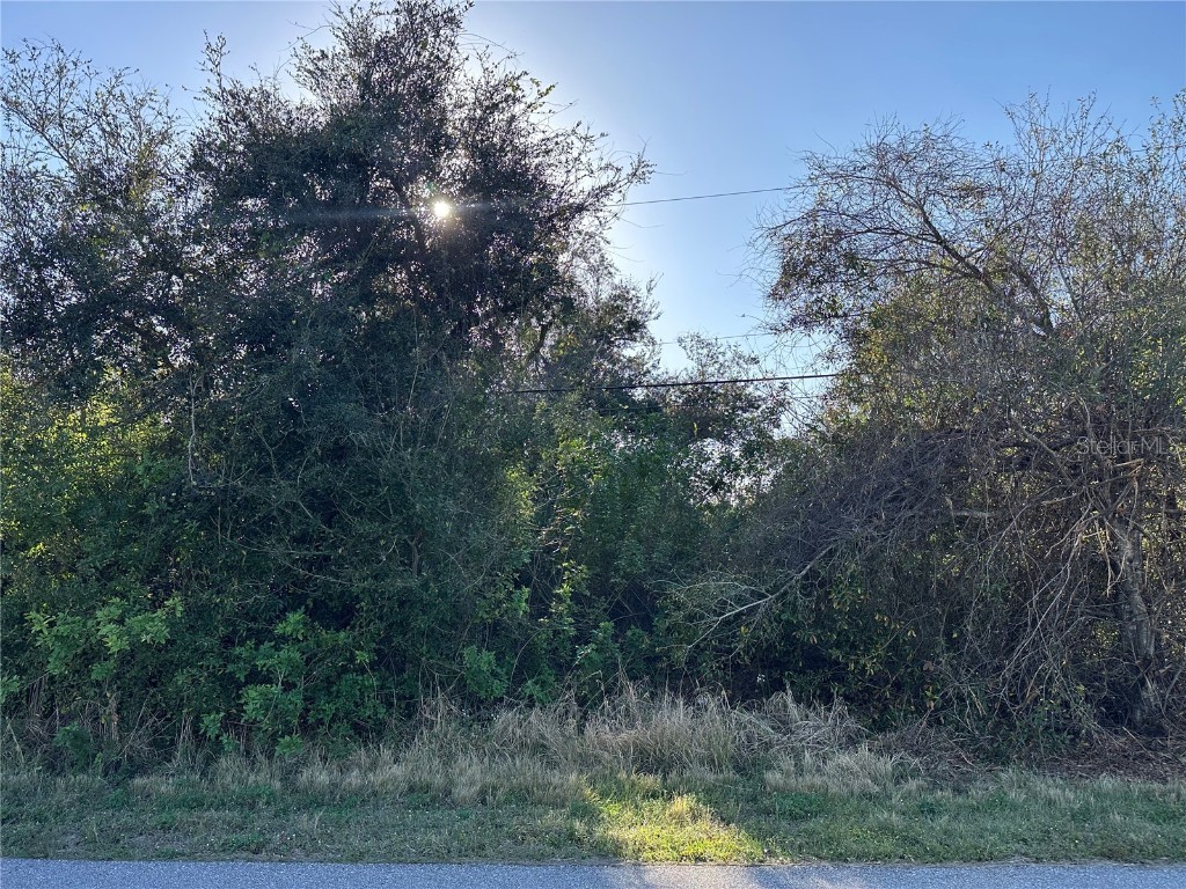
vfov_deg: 56.8
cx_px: 593
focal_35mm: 24
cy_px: 444
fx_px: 822
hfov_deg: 71.6
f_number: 1.78
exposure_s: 1/2110
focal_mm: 6.86
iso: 80
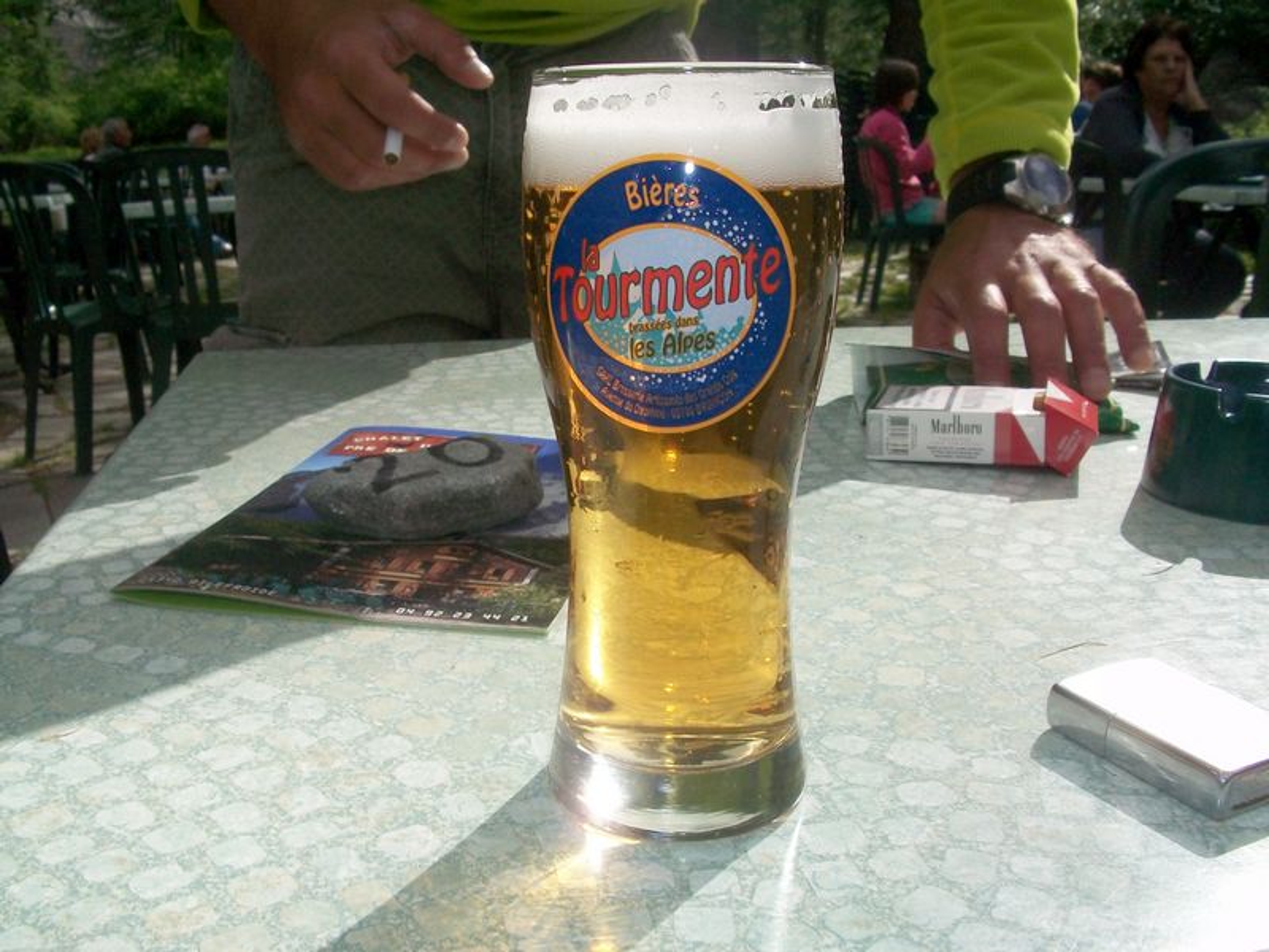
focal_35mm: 34
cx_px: 634
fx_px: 1246
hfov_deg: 54.0
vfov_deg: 41.8
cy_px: 476
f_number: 5.5
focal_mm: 5.7
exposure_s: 1/500
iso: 80
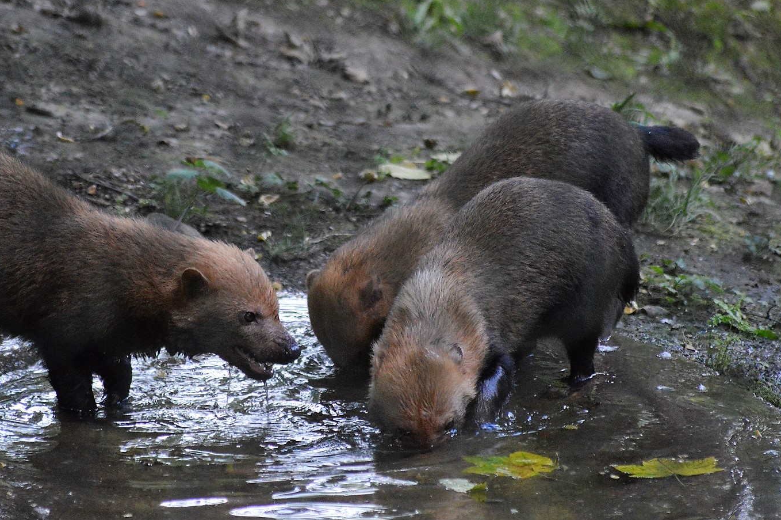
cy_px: 262
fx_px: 6611
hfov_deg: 6.8
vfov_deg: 4.5
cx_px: 317
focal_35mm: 305
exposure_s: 1/1000
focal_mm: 170
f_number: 4.5
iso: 3200
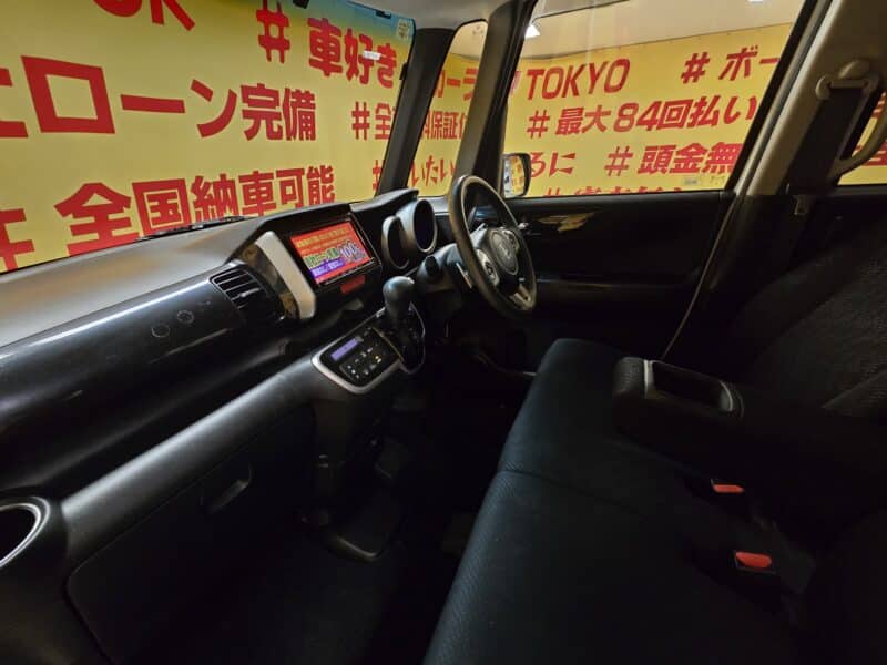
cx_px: 444
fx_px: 333
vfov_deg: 89.9
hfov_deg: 106.2
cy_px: 332
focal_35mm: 13
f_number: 2.2
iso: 400
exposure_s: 1/50
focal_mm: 2.2
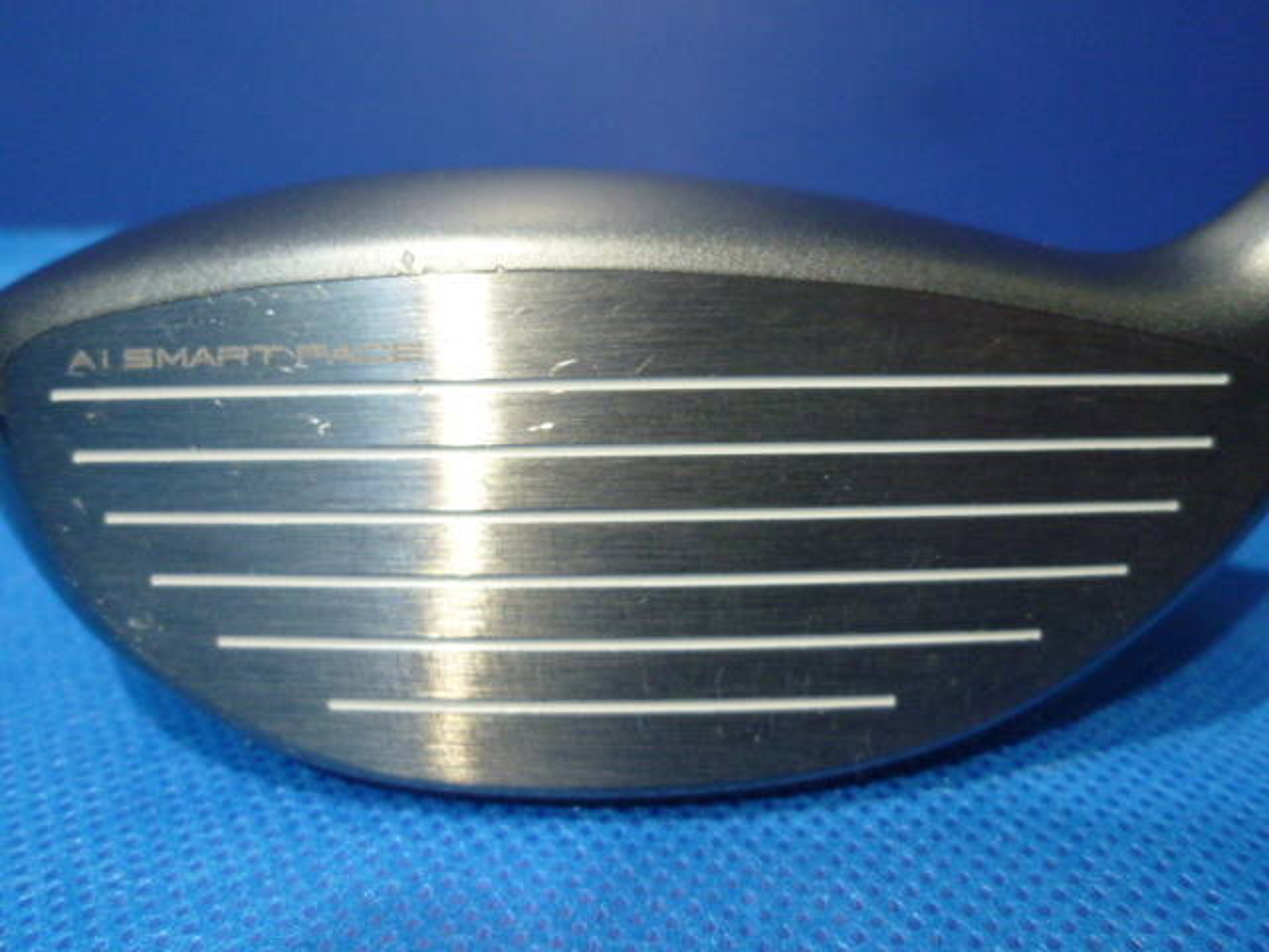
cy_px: 476
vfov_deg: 54.9
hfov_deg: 69.4
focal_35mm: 25
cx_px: 634
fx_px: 916
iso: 400
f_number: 2.8
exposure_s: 1/13
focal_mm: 4.5
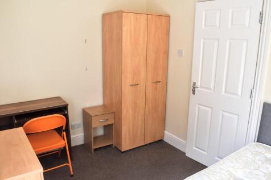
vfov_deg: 47.9
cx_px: 136
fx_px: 203
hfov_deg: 67.4
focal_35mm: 27
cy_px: 90
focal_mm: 18
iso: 400
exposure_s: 1/160
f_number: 6.3
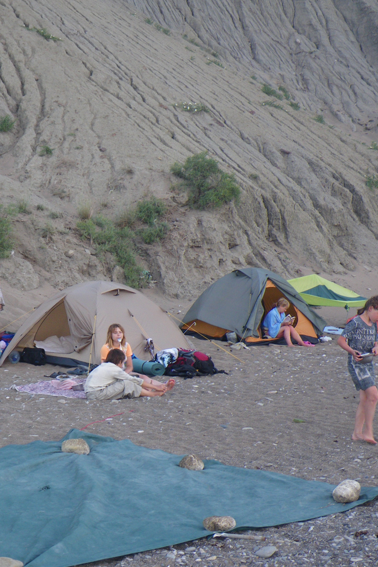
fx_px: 1055
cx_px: 71
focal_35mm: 67
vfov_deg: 30.0
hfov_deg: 20.1
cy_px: 317
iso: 64
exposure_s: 1/60
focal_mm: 7.5
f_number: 4.2
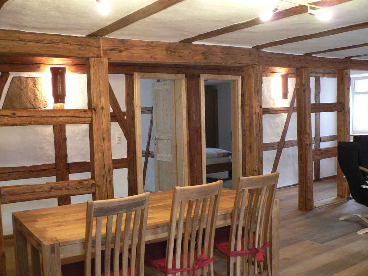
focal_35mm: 36
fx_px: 383
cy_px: 138
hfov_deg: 51.4
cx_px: 184
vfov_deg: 39.7
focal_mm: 6
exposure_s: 1/10
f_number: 2.8
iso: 200
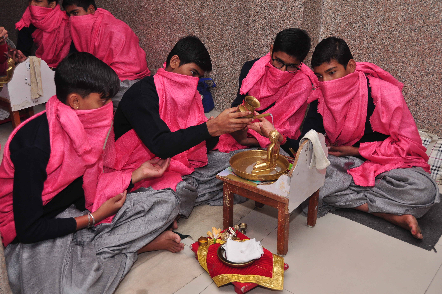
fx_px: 497
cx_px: 221
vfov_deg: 32.9
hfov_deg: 48.0
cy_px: 147
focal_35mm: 40
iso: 400
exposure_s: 1/125
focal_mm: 27
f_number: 5.6
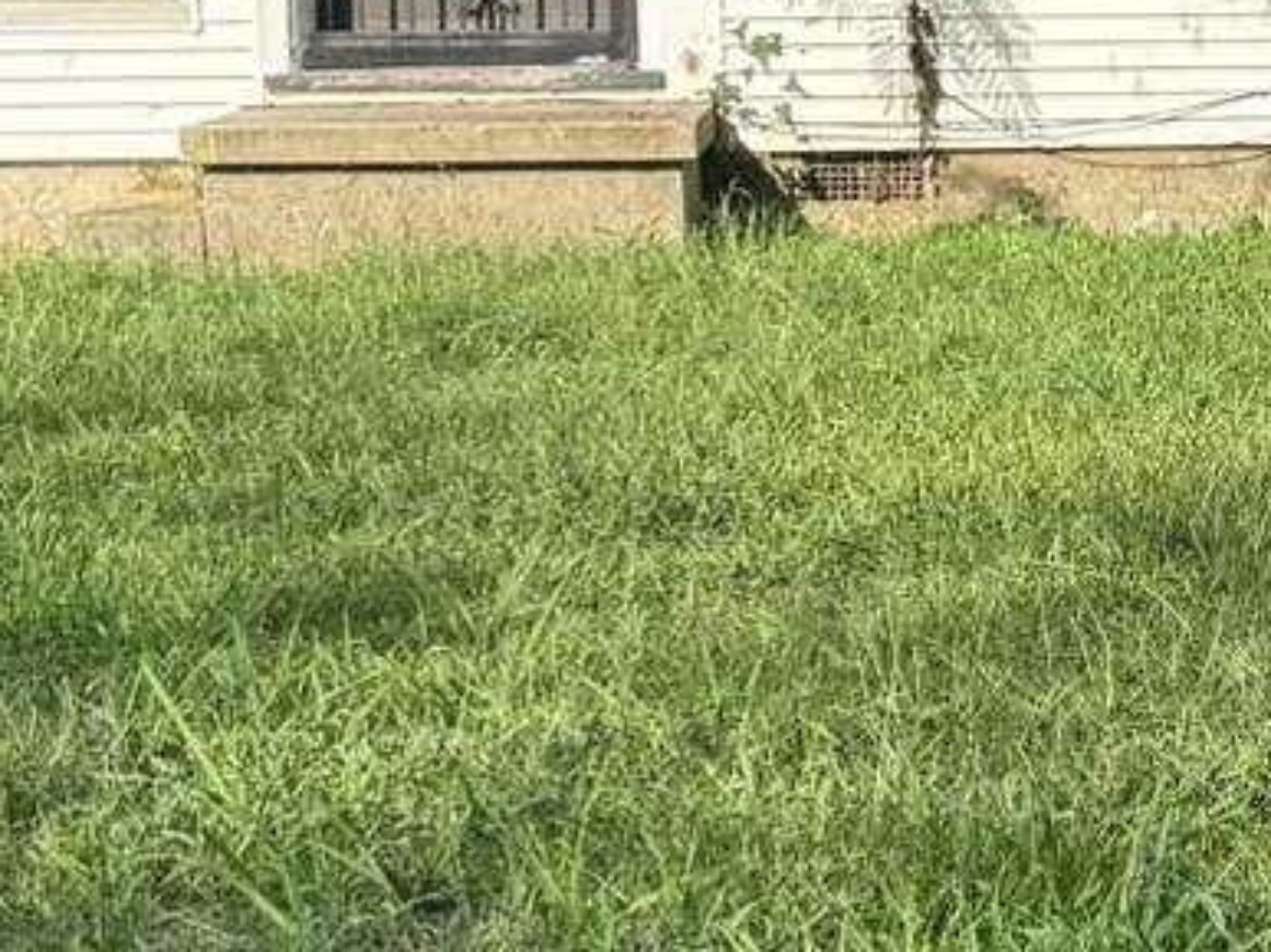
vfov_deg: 11.7
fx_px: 4662
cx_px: 1383
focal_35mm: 127
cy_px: 427
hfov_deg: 15.1
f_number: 1.78
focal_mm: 6.76
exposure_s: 1/1597
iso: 80
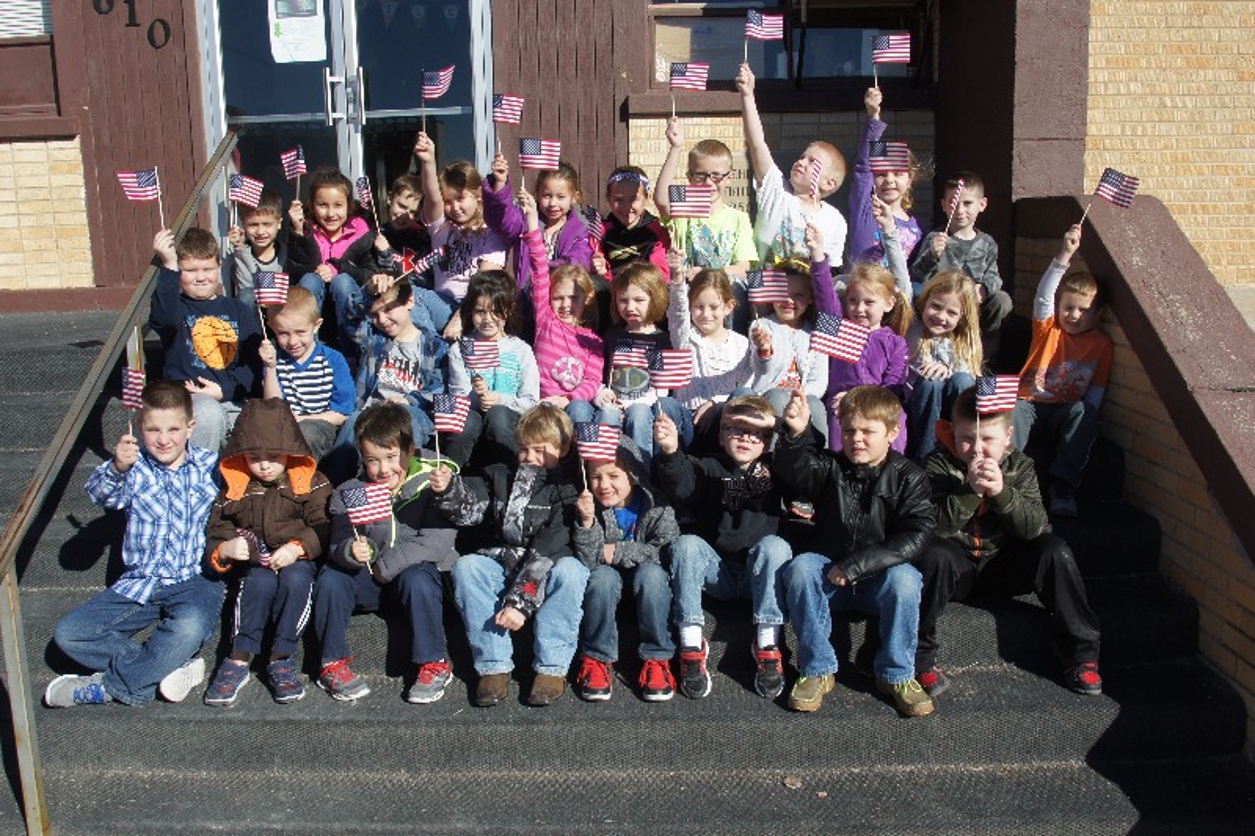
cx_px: 628
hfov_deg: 61.9
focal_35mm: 30
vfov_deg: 43.6
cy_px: 418
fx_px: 1046
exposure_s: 1/320
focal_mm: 20
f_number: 10
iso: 200
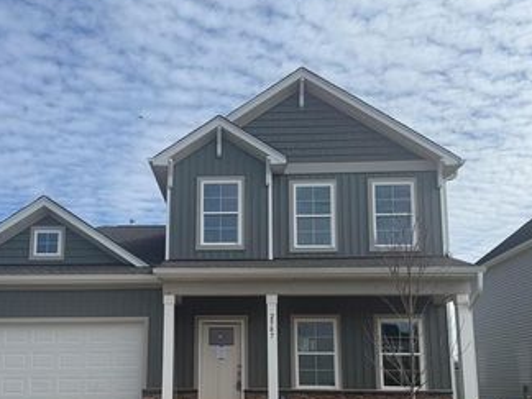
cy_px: 283
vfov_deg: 38.0
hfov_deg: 49.9
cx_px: 220
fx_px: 569
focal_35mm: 37
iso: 80
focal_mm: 6.76
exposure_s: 1/5714
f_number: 1.78
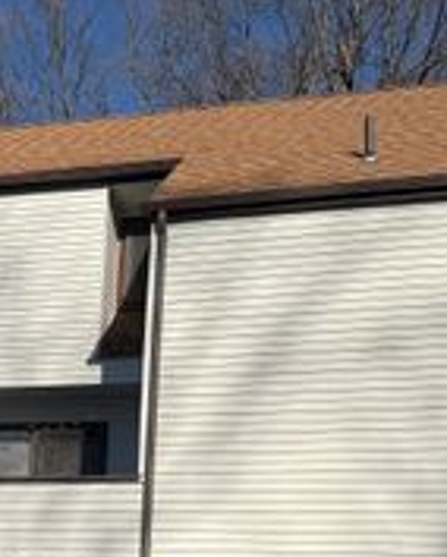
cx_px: 57
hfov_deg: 22.7
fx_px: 1090
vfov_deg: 27.3
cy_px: 533
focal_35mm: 66
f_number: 1.78
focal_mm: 6.76
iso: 80
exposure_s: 1/7353
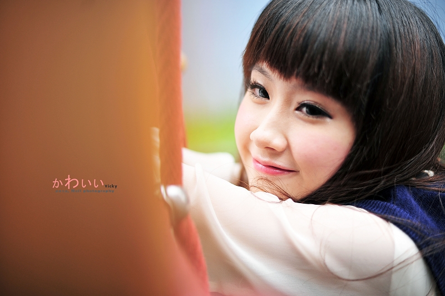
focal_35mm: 50
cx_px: 222
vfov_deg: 26.9
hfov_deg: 39.6
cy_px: 148
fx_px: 618
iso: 400
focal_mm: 50
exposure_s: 1/500
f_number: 1.4
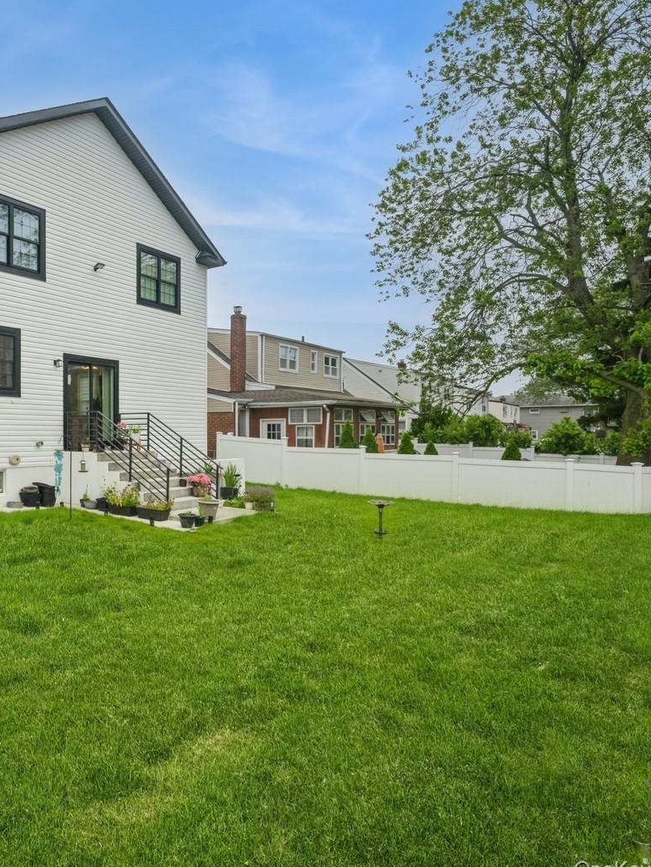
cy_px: 434
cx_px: 31
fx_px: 602
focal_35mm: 24
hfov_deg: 48.8
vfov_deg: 71.6
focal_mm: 16
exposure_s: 1/160
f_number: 11
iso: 400
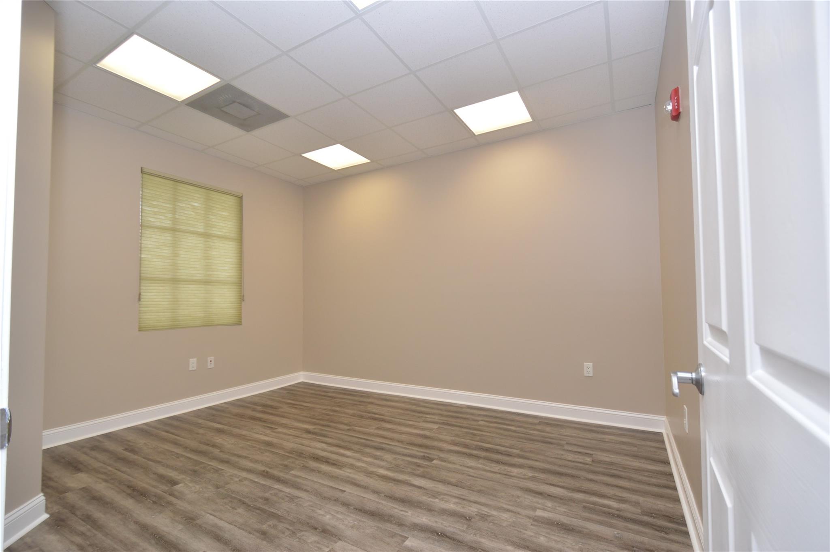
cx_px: 415
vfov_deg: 77.2
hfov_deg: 100.4
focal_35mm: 15
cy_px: 276
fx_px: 345
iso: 400
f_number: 4.5
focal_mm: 10
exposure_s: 1/80
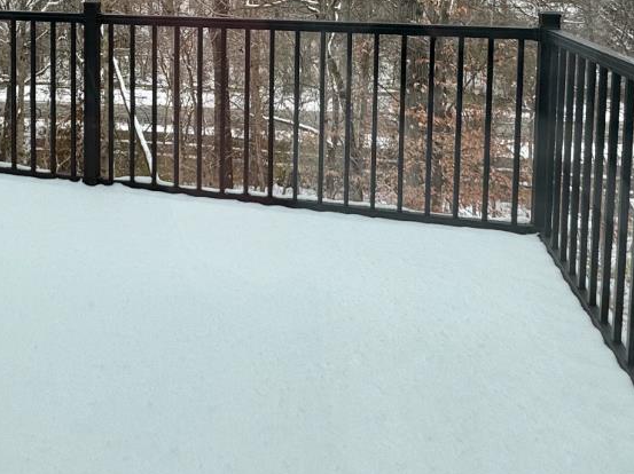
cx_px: 139
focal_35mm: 38
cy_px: -4
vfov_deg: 34.2
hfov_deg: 46.7
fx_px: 696
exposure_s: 1/258
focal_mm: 2.22
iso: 40
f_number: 2.2
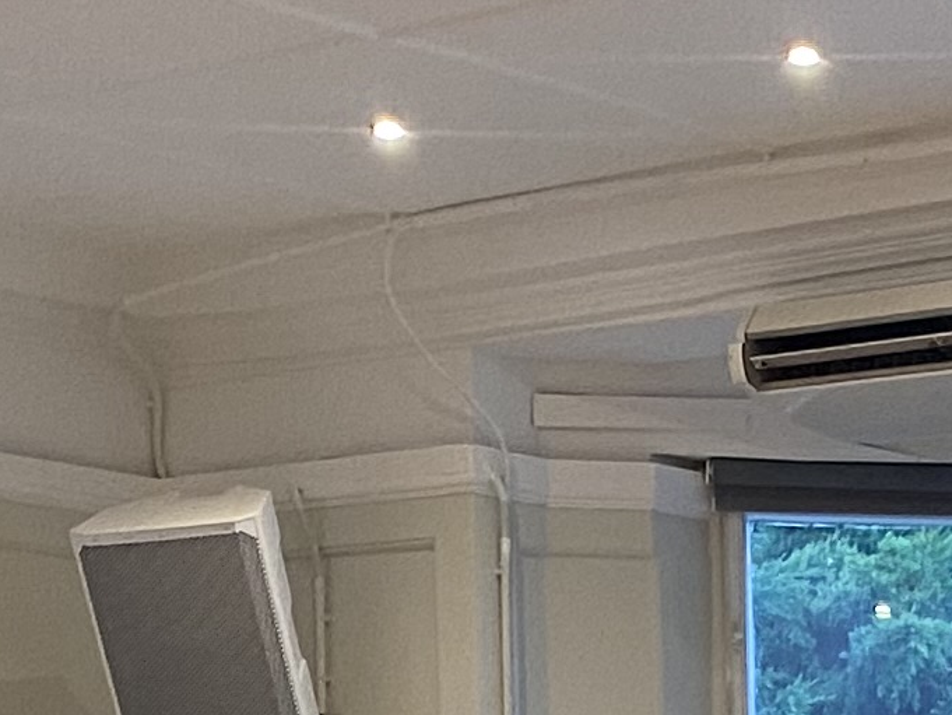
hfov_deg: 12.4
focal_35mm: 154
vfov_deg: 8.4
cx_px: 1226
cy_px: 1970
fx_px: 4236
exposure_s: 1/60
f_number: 1.8
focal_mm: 4.25
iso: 160
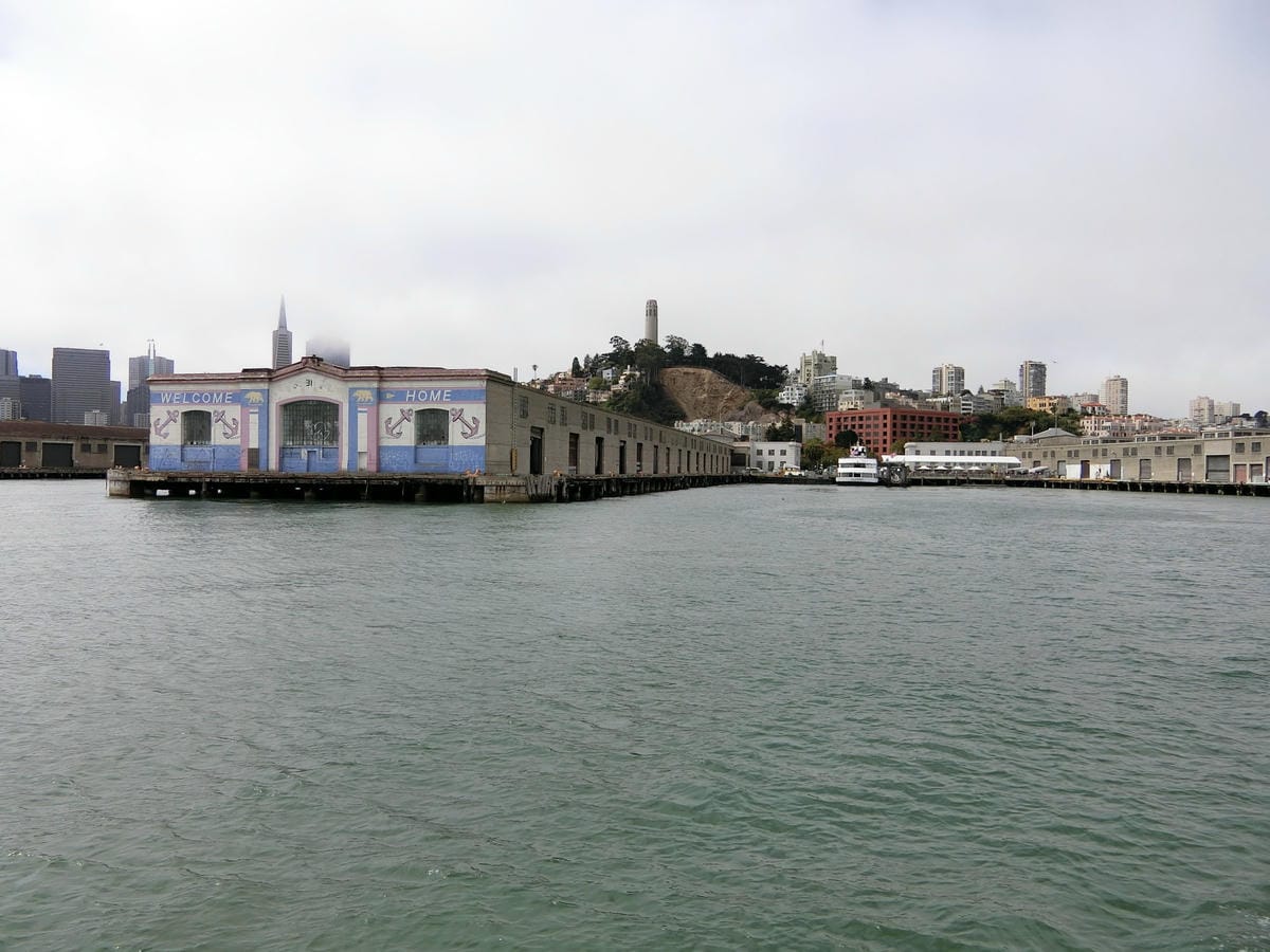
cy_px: 476
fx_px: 917
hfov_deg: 69.4
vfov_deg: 54.9
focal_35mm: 25
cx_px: 635
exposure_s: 1/250
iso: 80
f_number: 7.9
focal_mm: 5.4
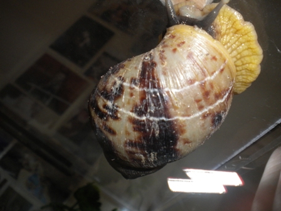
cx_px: 140
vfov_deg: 40.7
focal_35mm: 35
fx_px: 284
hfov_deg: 52.6
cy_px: 106
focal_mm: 6.3
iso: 200
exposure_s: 1/30
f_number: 4.6
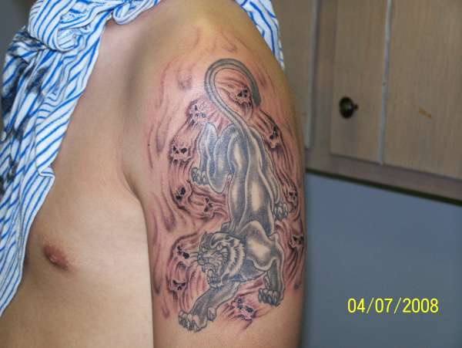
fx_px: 1256
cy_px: 174
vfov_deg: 15.7
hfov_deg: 20.8
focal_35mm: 94
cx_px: 231
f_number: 3.2
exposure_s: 1/80
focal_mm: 15.6
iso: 200
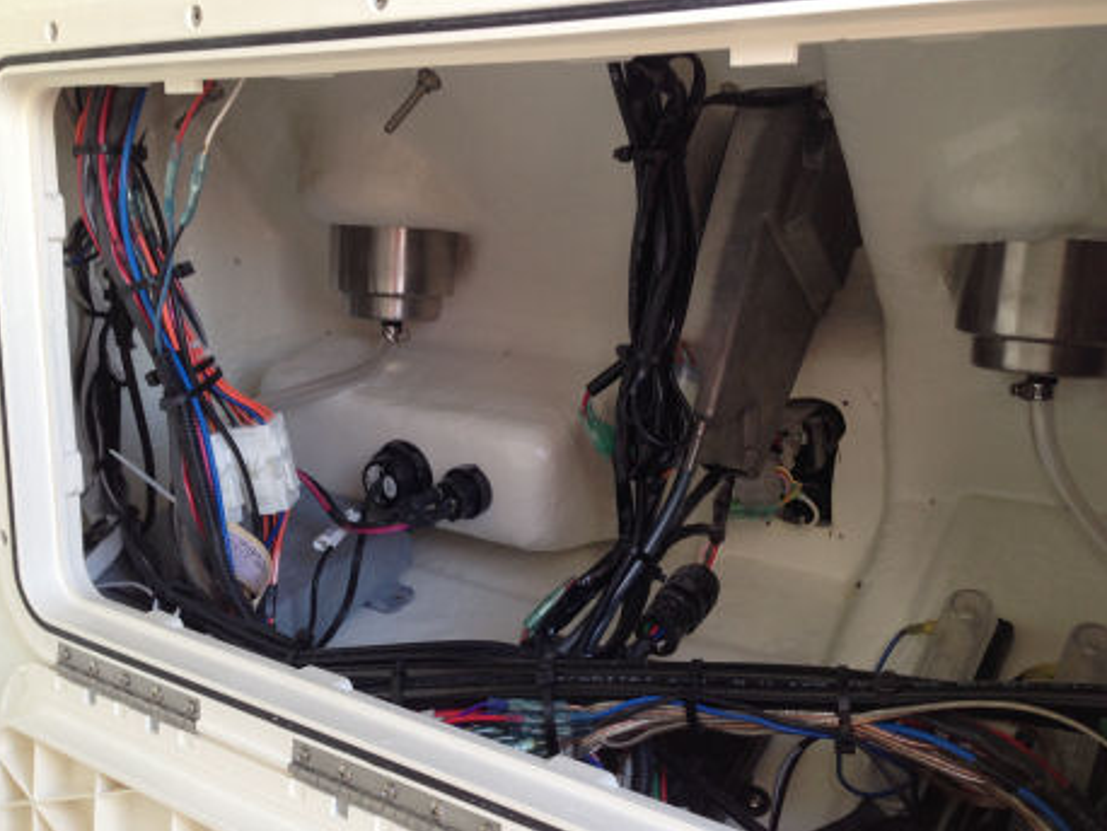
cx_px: 556
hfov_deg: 51.3
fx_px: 1152
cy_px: 414
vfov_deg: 39.7
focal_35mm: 36
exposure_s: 1/40
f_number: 2.4
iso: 64
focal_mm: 4.12
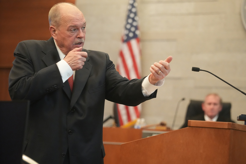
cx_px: 123
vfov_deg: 9.3
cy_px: 82
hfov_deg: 14.0
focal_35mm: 147
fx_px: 1004
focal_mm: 147
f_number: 4
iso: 8000
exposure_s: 1/200
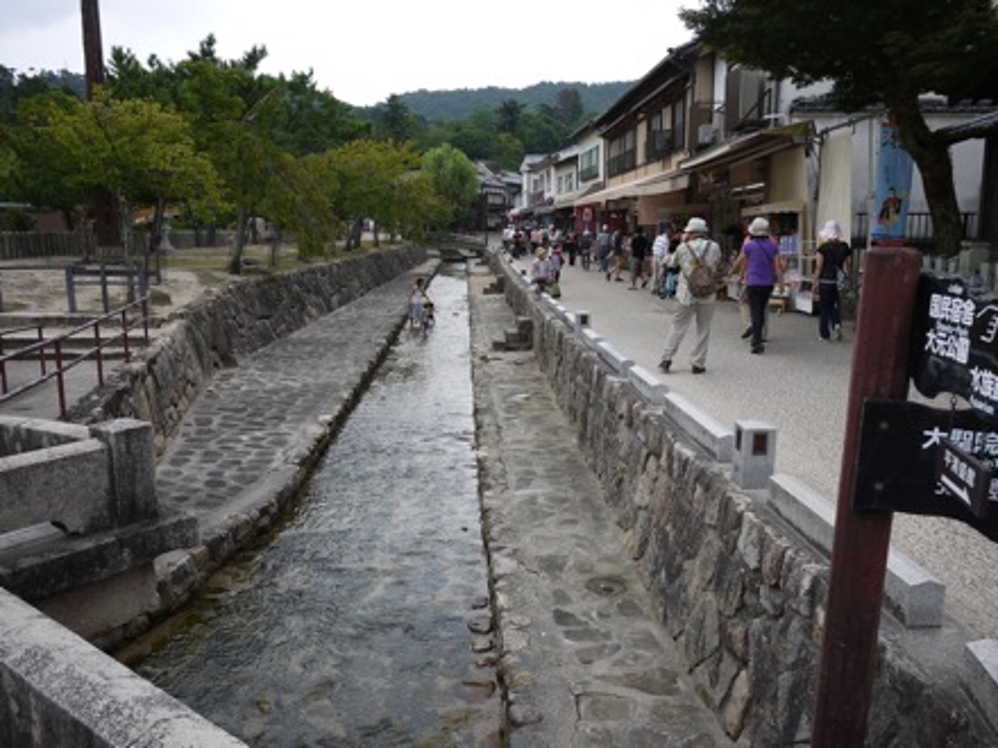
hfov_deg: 63.4
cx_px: 499
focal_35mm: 28
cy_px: 374
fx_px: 807
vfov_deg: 49.7
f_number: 5
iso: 100
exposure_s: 1/500
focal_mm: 14
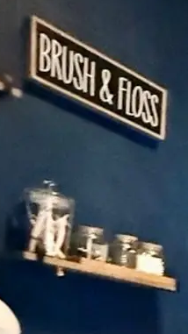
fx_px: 568
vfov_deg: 26.6
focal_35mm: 64
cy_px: 458
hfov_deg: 14.7
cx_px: 401
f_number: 2.2
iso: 1600
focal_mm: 2.22
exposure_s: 1/40
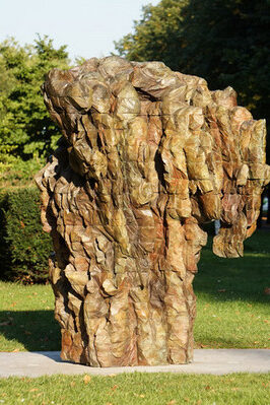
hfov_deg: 11.6
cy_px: 202
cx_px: 135
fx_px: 1333
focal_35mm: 118
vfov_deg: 17.3
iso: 100
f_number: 6.3
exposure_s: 1/200
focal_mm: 79
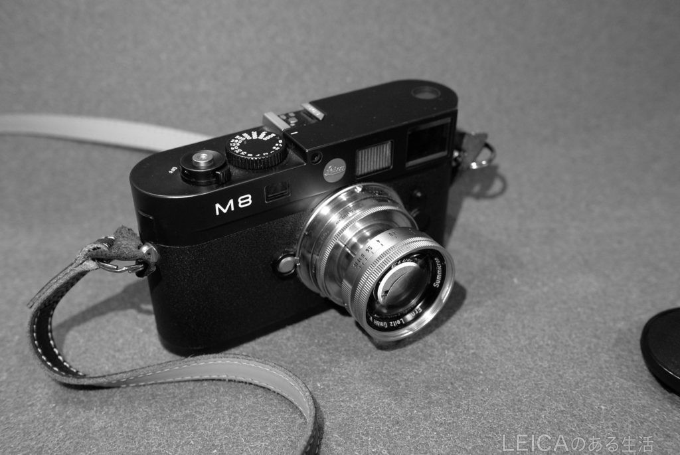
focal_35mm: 36
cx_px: 340
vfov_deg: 37.0
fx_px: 681
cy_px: 228
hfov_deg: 53.1
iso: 1600
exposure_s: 1/30
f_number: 4
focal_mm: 24
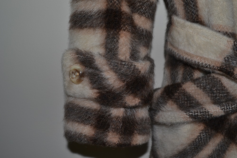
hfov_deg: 53.1
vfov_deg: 36.9
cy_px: 79
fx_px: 237
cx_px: 118
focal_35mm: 36
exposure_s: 1/60
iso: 100
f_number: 8
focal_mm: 24
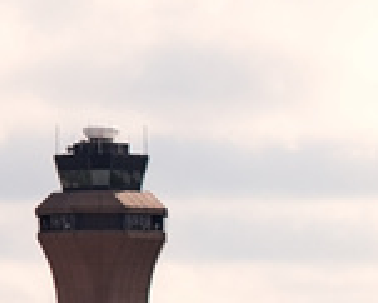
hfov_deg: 2.9
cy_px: 742
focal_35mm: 649
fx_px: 7265
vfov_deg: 2.4
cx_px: 1134
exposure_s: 1/10000
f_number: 2.8
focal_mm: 102
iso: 400
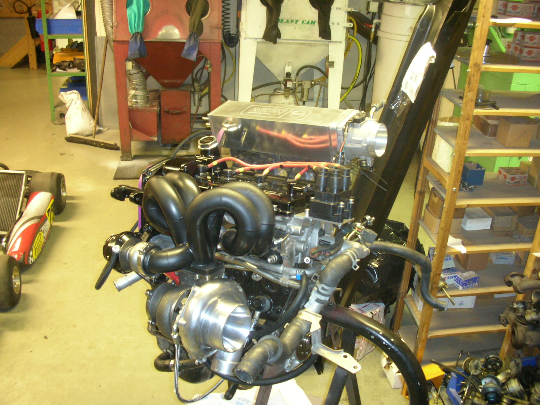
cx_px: 270
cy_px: 202
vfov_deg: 40.7
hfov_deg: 52.6
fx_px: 546
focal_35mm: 35
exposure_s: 1/8.6
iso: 200
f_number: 3
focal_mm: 5.8
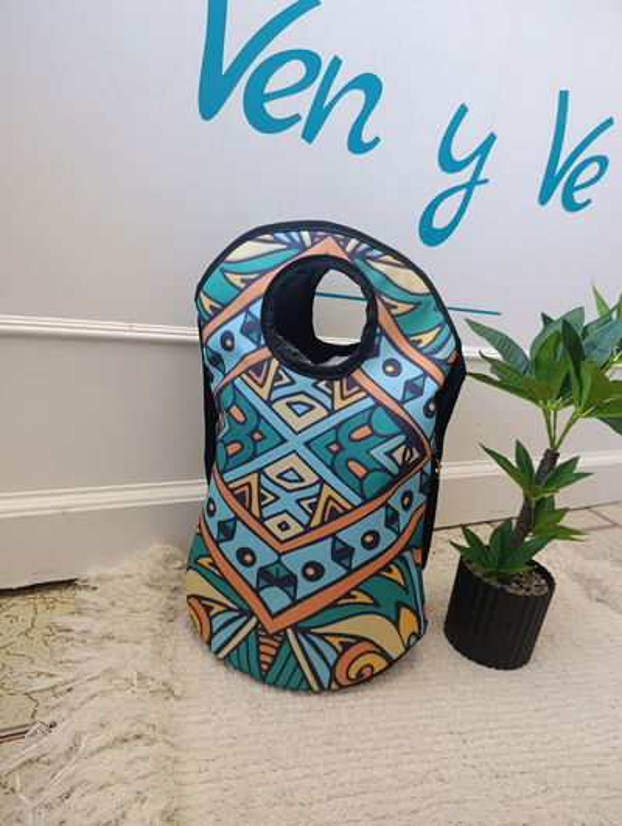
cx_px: 311
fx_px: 549
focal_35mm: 23
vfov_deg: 73.8
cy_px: 413
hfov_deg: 59.0
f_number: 1.65
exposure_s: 1/100
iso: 338
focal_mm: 6.11
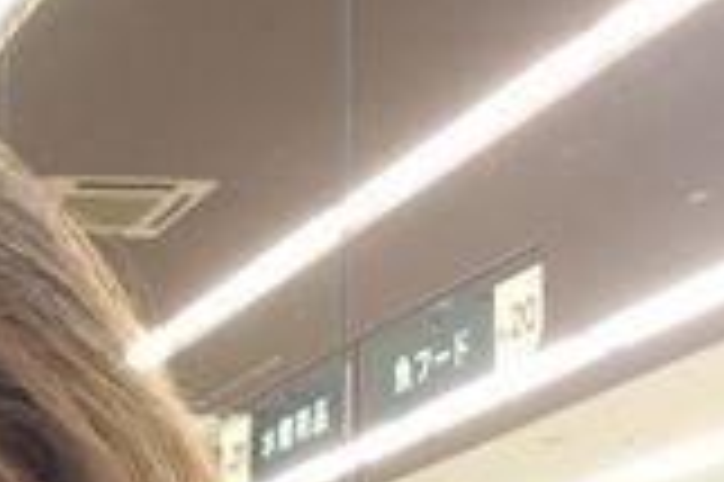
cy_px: 969
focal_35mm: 124
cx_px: -499
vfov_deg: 10.2
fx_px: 2491
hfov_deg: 14.8
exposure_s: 1/24
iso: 80
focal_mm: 3.3
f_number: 2.4
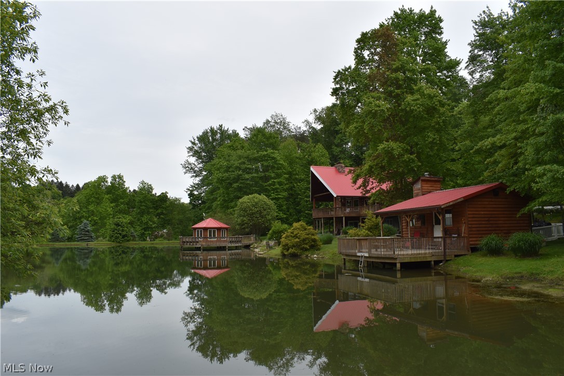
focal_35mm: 27
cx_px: 282
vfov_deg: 47.9
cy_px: 188
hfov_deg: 67.4
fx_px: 423
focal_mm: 18
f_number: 9
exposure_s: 1/200
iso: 100
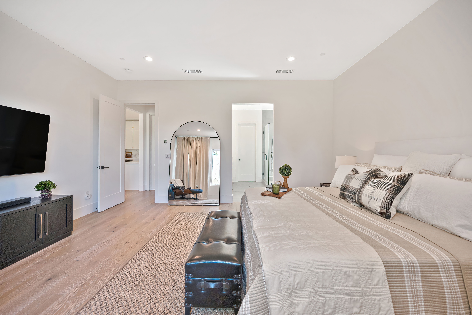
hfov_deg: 104.3
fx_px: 184
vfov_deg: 81.2
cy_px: 158
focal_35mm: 14
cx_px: 236
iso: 640
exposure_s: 1/100
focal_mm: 14
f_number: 5
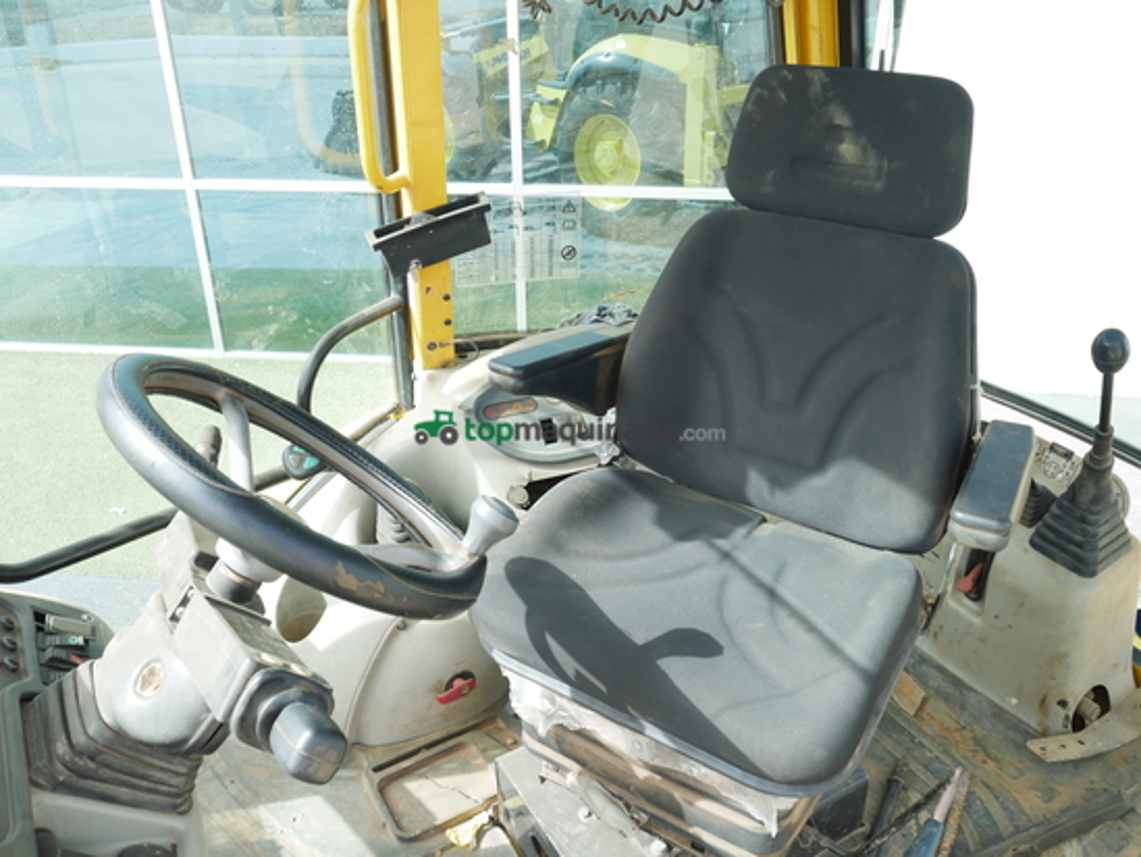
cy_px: 428
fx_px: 923
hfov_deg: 63.4
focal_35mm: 28
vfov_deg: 49.8
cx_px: 570
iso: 200
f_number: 6.3
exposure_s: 1/100
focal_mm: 14
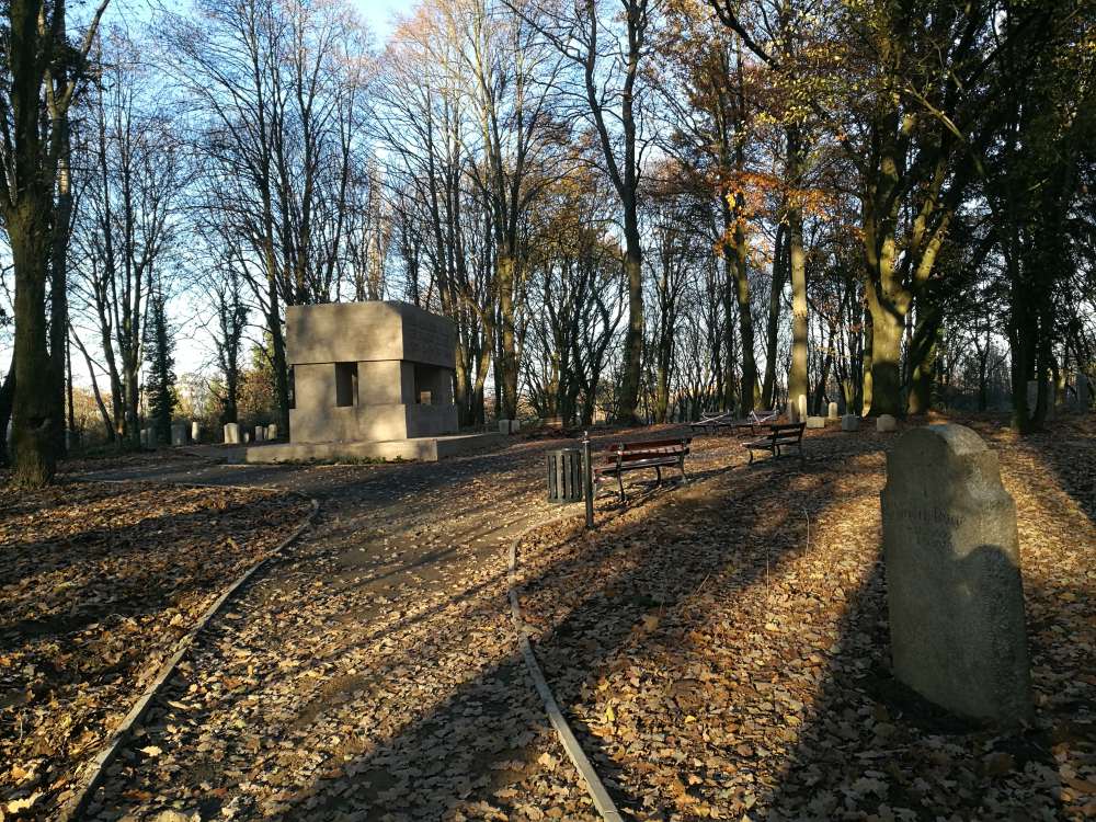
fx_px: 855
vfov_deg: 51.4
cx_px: 548
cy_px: 411
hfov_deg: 65.3
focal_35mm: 27
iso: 50
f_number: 2.2
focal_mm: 4.5
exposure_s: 1/124
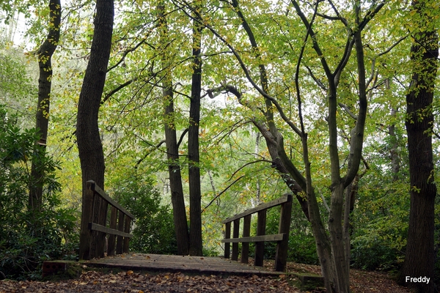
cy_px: 146
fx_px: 513
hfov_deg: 46.4
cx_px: 220
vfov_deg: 31.9
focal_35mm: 42
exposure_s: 1/30
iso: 200
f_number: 4.5
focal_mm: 28
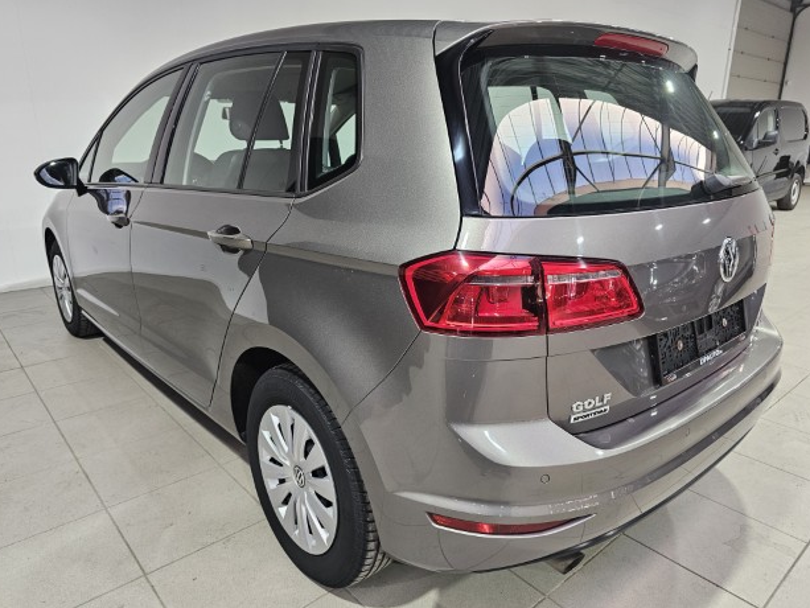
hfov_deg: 71.6
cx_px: 404
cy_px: 304
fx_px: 562
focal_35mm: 24
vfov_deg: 56.8
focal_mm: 6.3
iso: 160
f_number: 1.7
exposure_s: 1/100
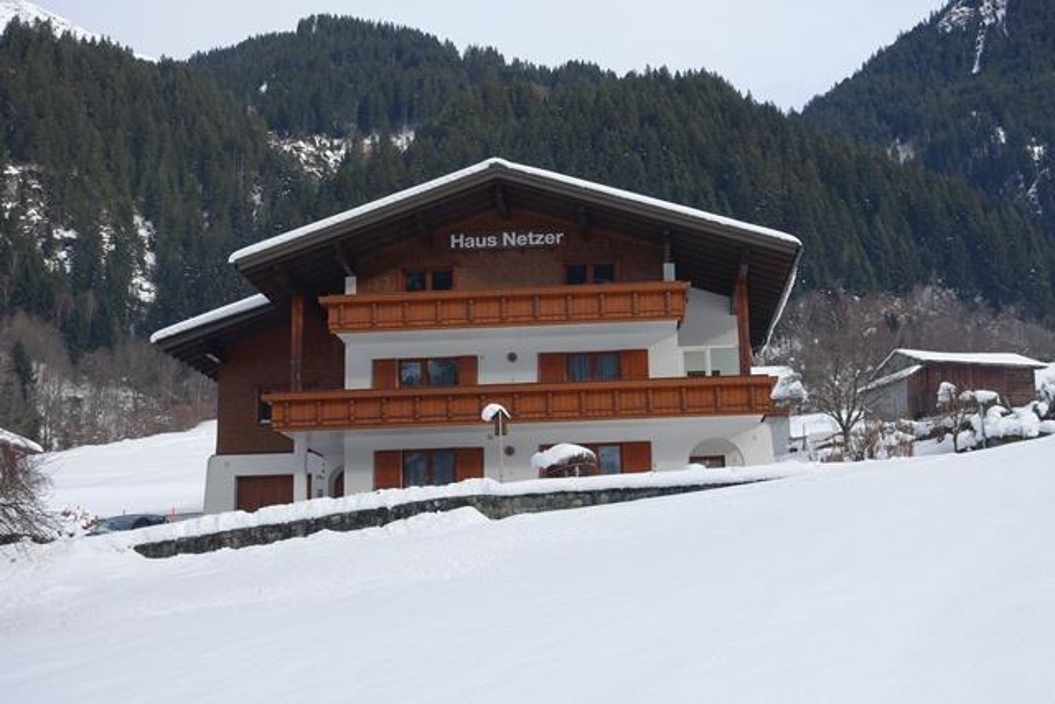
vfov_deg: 29.3
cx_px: 528
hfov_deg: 42.7
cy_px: 352
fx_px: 1348
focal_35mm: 46
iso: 125
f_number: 5.6
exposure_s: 1/400
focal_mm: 16.84
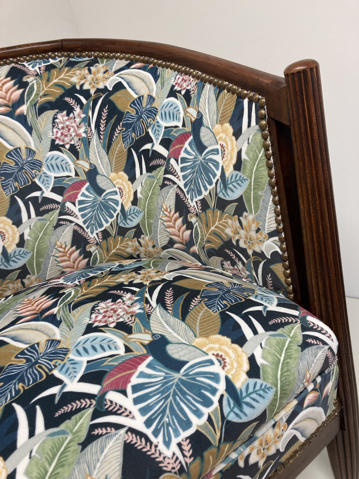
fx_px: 387
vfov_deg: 63.4
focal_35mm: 28
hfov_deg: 49.7
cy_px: 240
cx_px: 180
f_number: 1.8
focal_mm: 3.99
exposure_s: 1/50
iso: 64
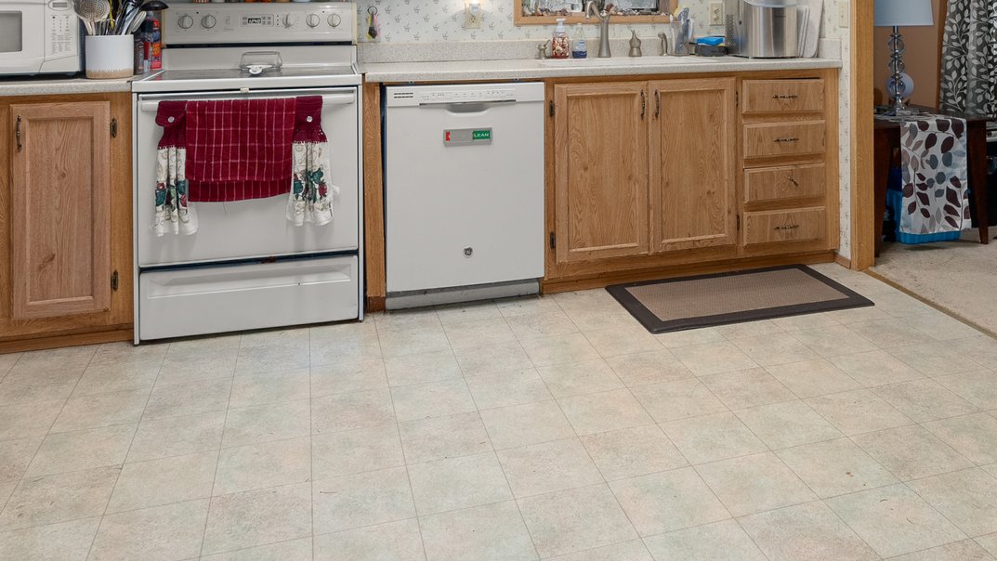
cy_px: 8
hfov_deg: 60.7
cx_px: 580
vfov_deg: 33.7
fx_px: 846
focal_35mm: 32
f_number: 8
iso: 500
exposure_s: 1/1.25
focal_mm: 16
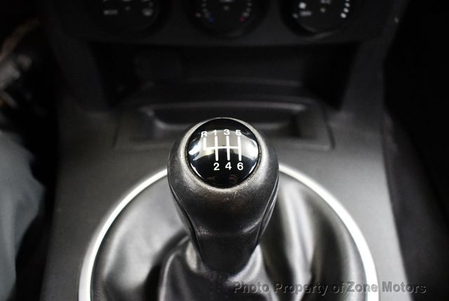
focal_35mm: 36
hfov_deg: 53.1
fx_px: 449
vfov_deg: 36.9
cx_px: 224
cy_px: 150
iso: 6400
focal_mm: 18
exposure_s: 1/60
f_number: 3.5
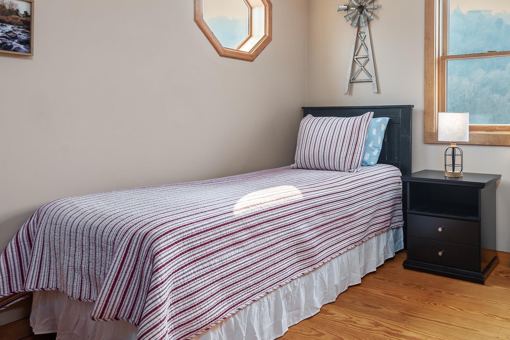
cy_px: 122
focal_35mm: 28
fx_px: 397
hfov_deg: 61.2
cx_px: 393
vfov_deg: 45.9
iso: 400
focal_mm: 16
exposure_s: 1/8
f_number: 7.1
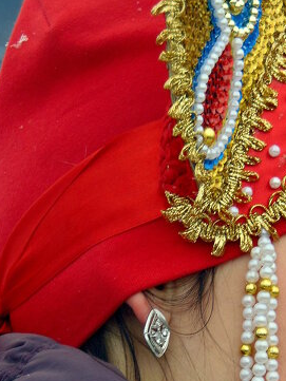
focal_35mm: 554
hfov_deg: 2.7
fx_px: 6099
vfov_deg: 3.6
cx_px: 228
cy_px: 278
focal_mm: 44.9
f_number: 4.1
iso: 160
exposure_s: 1/125
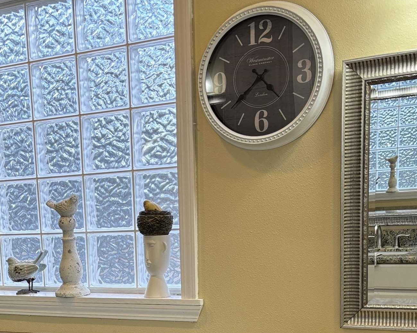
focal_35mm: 60
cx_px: 87
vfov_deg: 23.9
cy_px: 358
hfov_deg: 30.7
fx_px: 740
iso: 64
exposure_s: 1/120
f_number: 1.6
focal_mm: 5.96
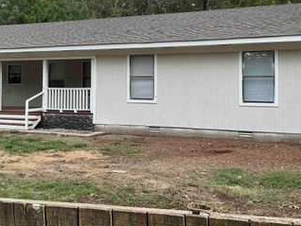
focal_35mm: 44
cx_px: 136
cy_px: 76
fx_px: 383
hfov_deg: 42.9
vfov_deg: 32.7
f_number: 1.8
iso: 25
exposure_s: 1/185
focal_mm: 3
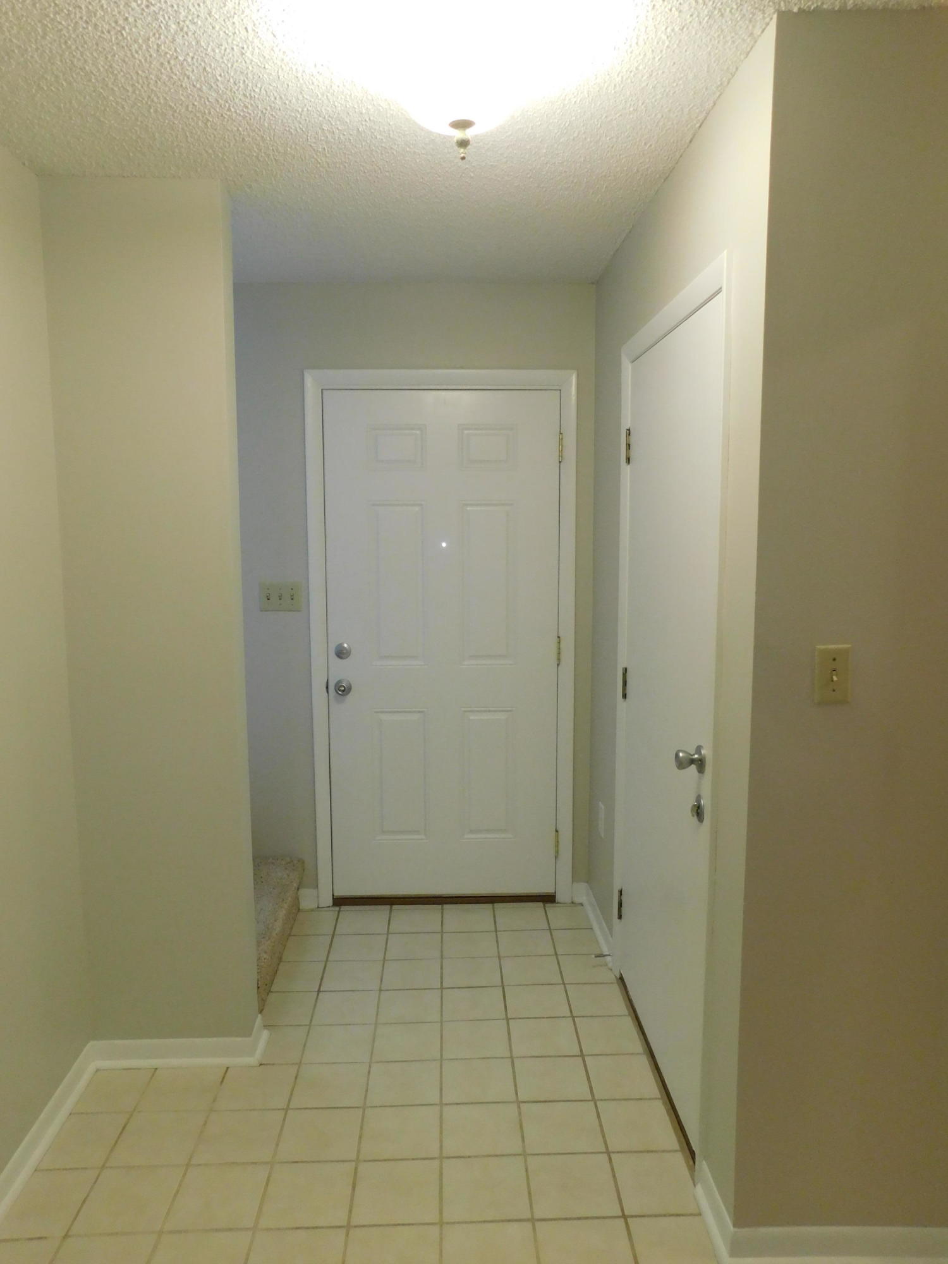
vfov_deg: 71.6
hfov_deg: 56.8
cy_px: 632
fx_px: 876
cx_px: 474
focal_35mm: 24
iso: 360
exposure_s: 1/30
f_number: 3
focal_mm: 4.1
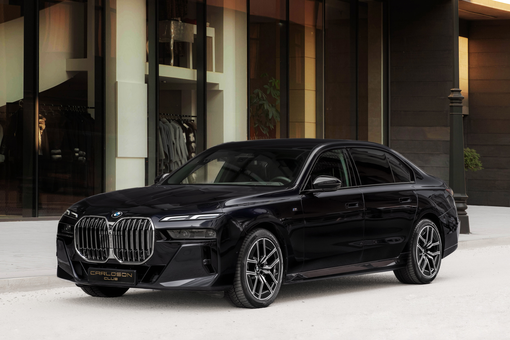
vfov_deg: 16.5
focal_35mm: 83
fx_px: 1176
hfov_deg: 24.5
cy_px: 170
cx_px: 255
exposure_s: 1/50
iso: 500
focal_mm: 55
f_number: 6.4
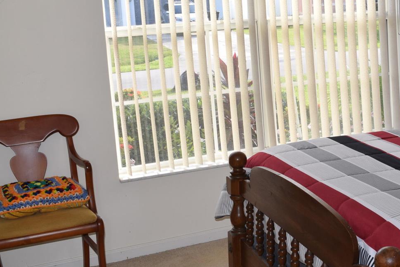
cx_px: 363
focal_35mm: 57
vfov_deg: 23.7
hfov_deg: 33.2
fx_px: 633
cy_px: 96
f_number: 5.6
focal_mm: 18
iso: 250
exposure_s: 1/125
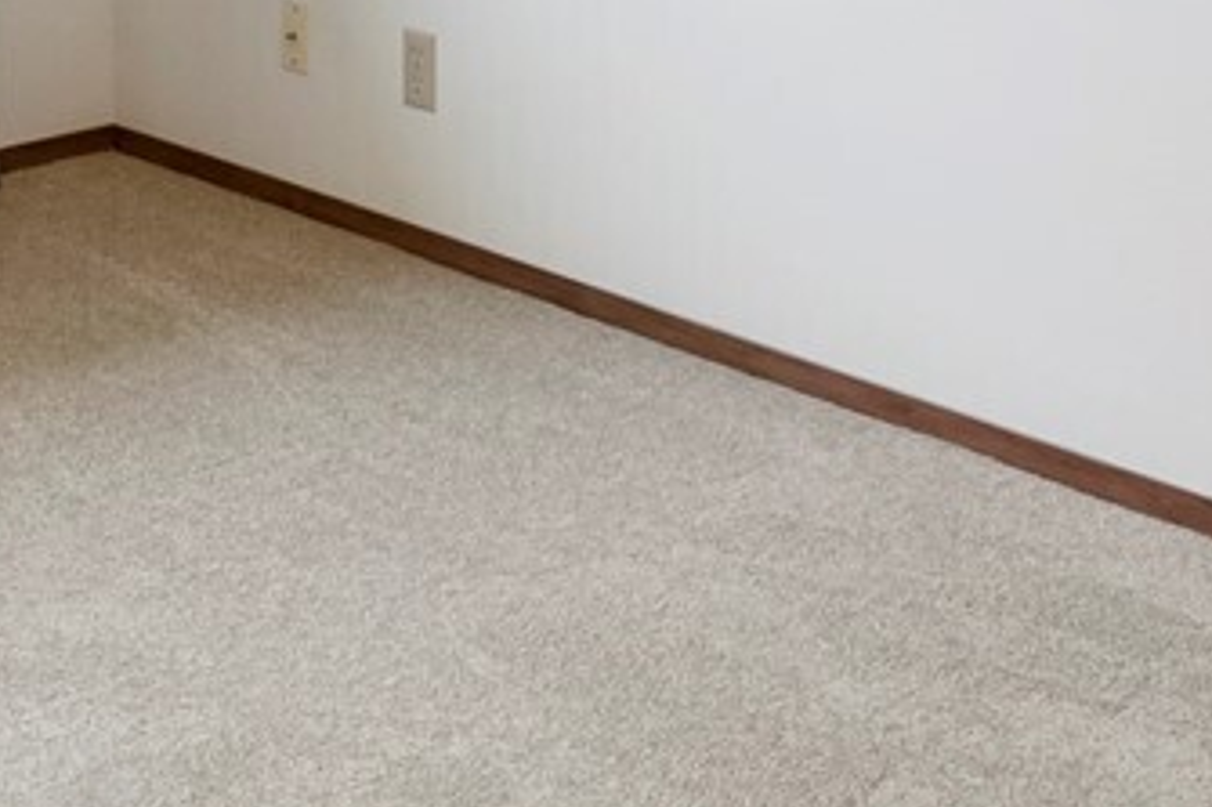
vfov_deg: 16.0
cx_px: 425
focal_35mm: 76
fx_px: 2557
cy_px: -512
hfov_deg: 26.5
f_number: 8
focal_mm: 10
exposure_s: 1/80
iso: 800
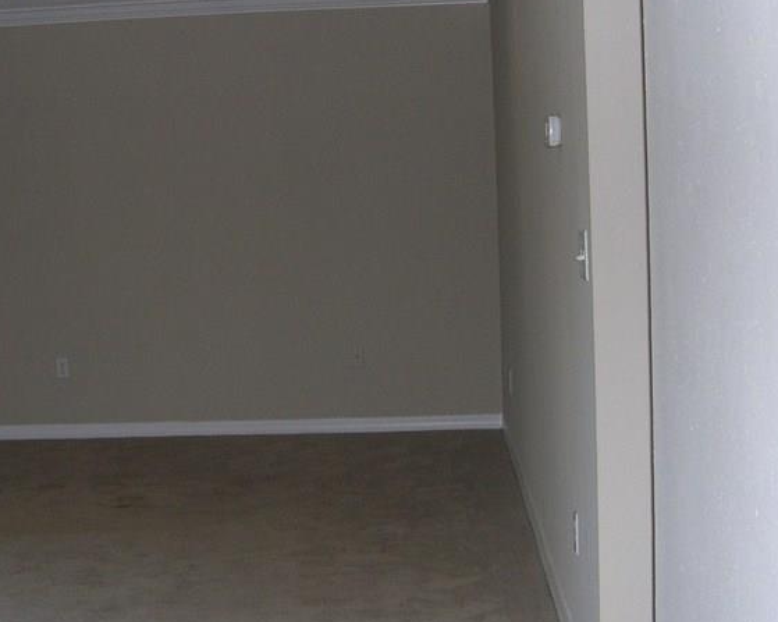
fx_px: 1565
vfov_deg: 22.5
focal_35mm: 68
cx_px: 210
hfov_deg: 27.6
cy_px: 319
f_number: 2.8
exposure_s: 1/60
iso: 178
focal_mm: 8
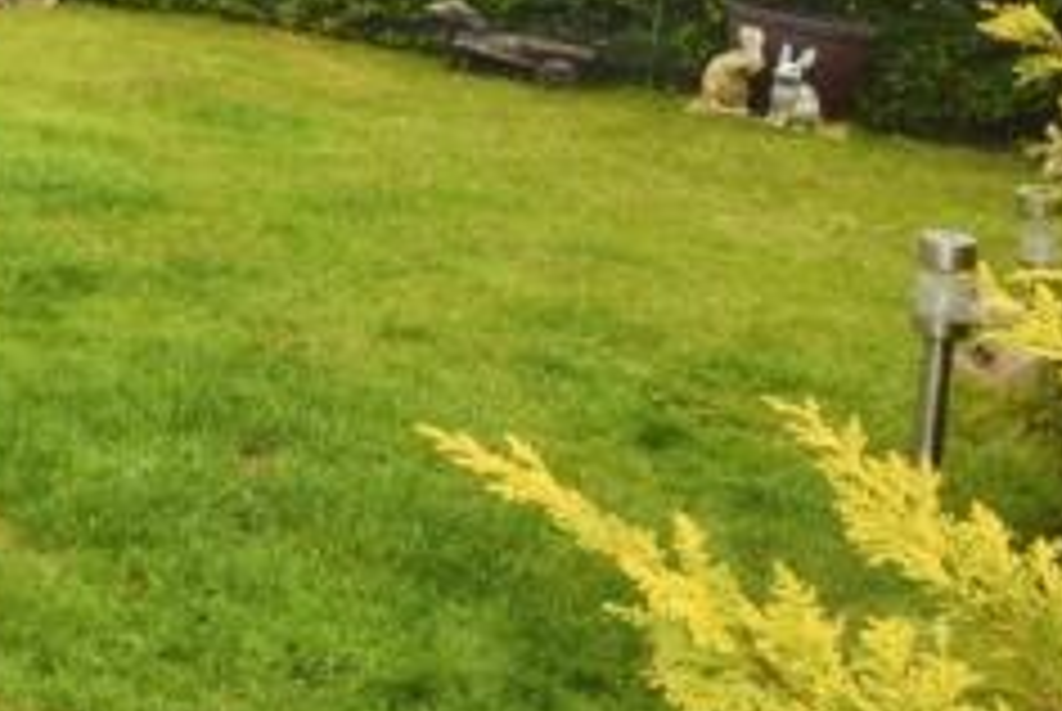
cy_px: -2
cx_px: -572
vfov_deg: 20.3
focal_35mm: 65
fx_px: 1920
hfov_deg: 23.8
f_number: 9
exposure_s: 1/200
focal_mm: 10
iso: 100
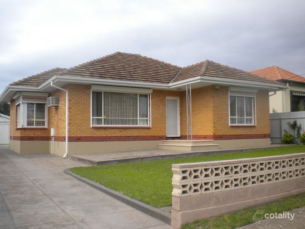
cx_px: 152
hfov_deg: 52.6
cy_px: 114
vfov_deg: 40.7
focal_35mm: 35
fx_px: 308
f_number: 4.6
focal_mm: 6.3
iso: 80
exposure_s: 1/548
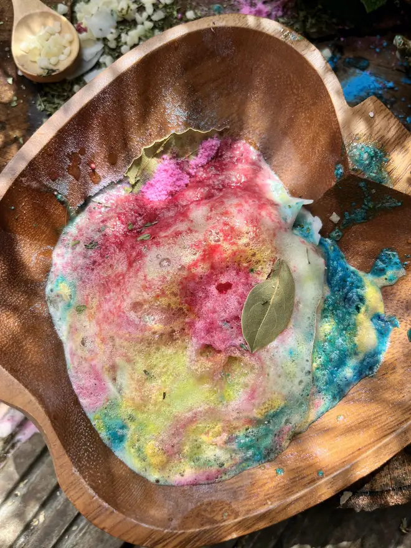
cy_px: 274
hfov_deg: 53.1
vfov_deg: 67.3
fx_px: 412
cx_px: 206
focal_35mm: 26
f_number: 1.6
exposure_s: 1/1294
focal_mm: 5.1
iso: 50
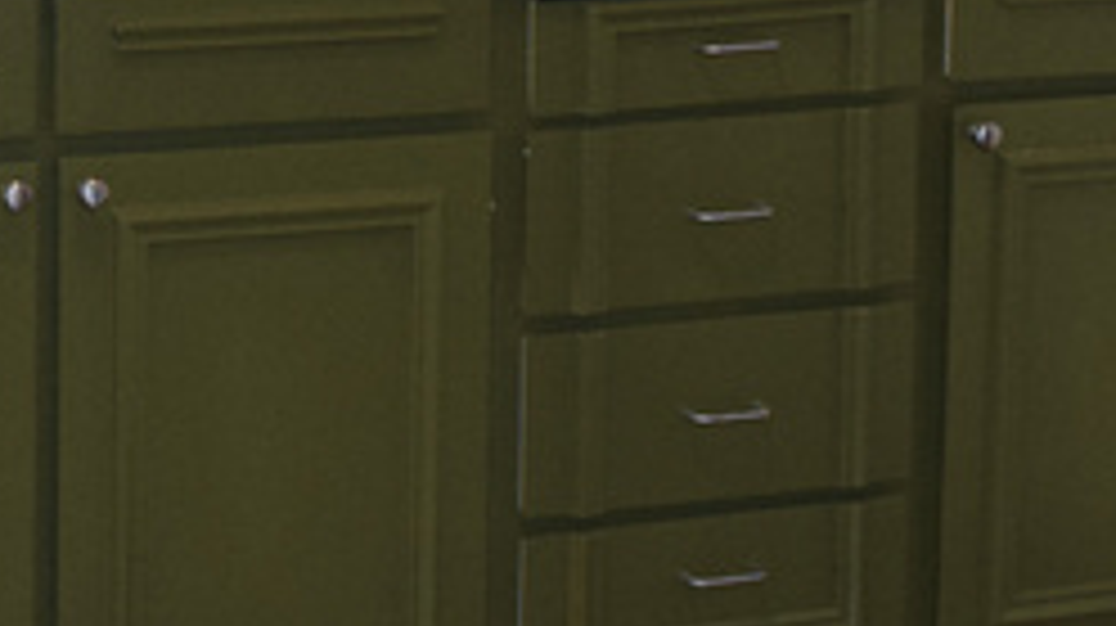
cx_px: -140
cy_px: -394
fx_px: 3459
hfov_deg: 17.6
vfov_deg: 9.9
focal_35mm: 117
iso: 800
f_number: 5
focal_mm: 18
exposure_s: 1/100
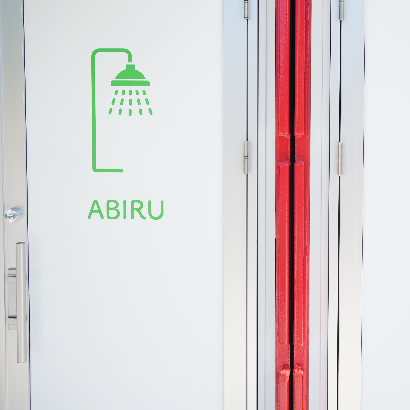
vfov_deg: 33.4
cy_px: 180
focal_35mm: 51
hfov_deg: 32.9
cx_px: 299
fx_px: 683
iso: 100
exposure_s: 1/250
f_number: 4
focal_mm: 35
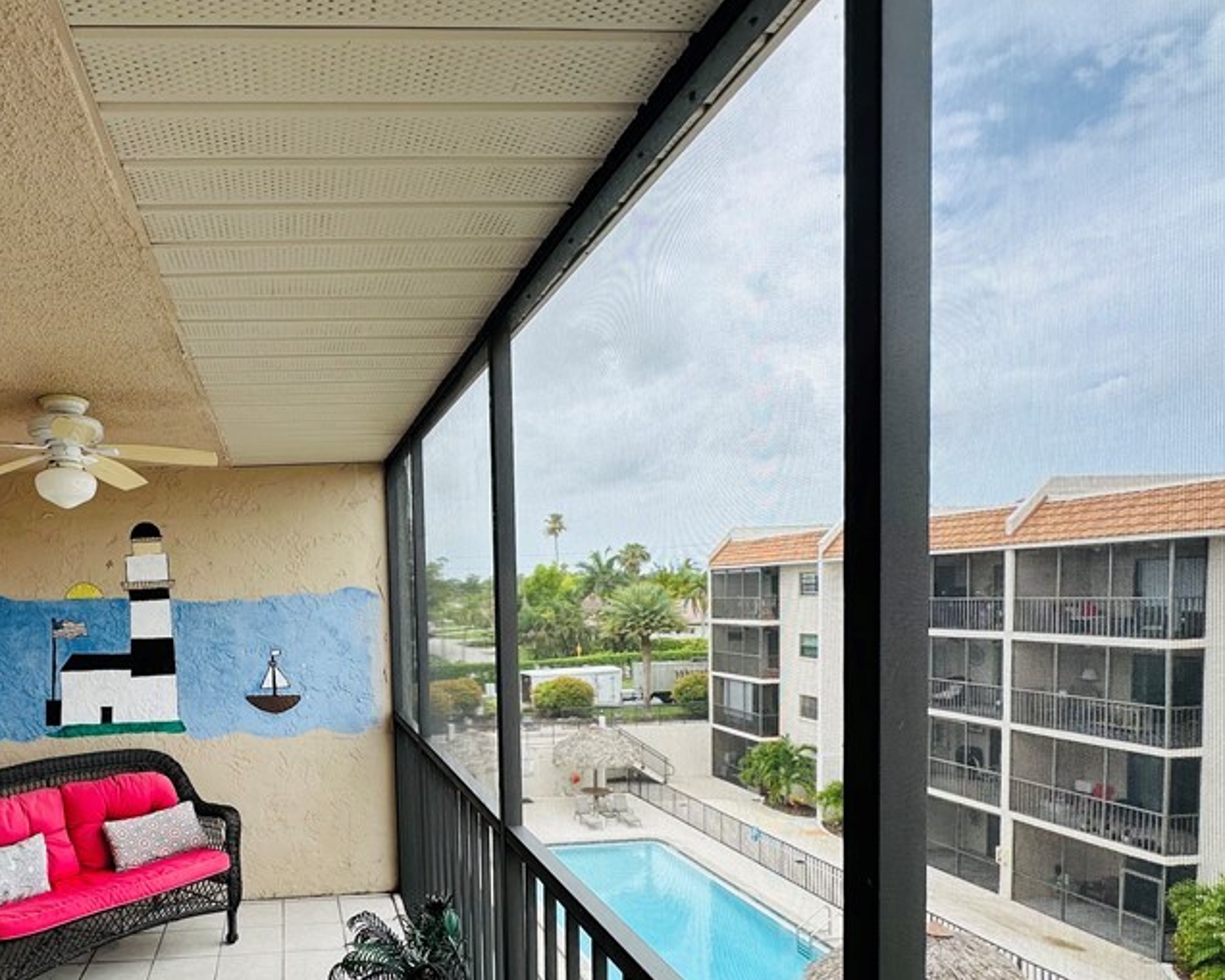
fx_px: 798
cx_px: 335
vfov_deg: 61.8
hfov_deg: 70.9
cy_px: 641
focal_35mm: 22
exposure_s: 1/450
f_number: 2.2
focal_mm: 2.22
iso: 40
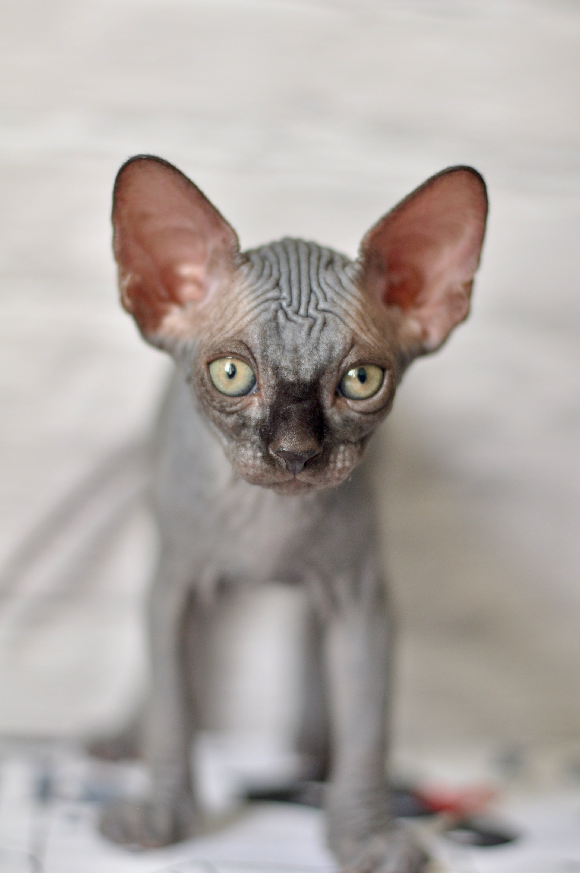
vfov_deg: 27.0
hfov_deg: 18.1
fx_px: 1817
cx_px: 290
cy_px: 436
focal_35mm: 75
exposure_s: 1/250
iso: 500
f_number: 2
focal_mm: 50
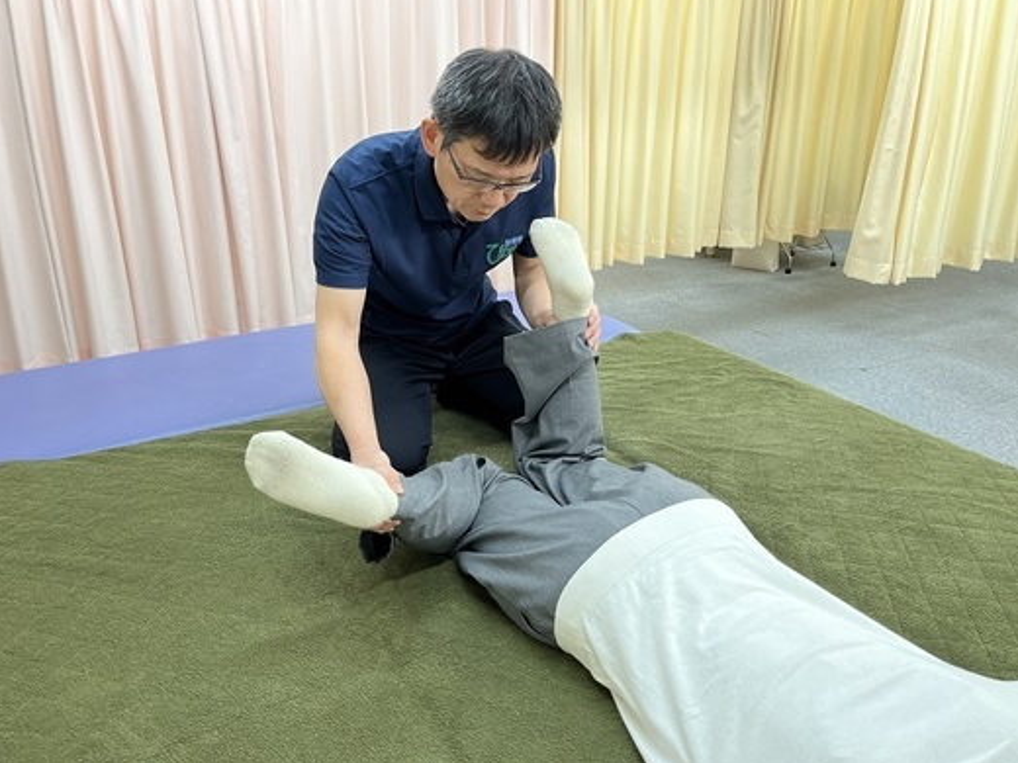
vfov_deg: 51.3
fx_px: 794
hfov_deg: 65.3
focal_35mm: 27
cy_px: 373
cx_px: 495
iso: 125
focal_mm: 5.1
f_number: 1.6
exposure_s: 1/100
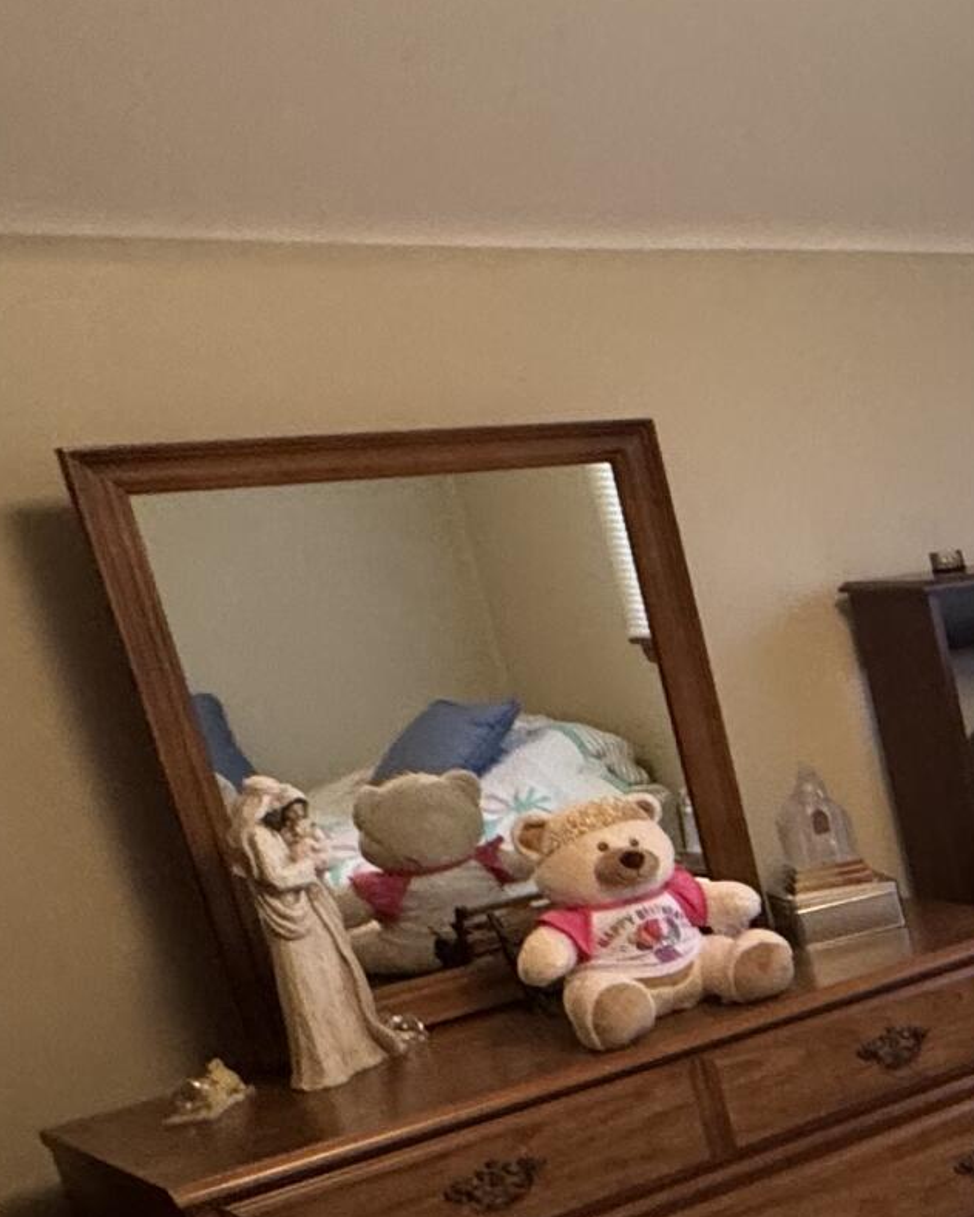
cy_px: 936
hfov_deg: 20.3
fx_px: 1873
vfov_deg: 35.1
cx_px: 1780
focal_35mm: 52
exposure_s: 1/60
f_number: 2.2
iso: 250
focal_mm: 2.22
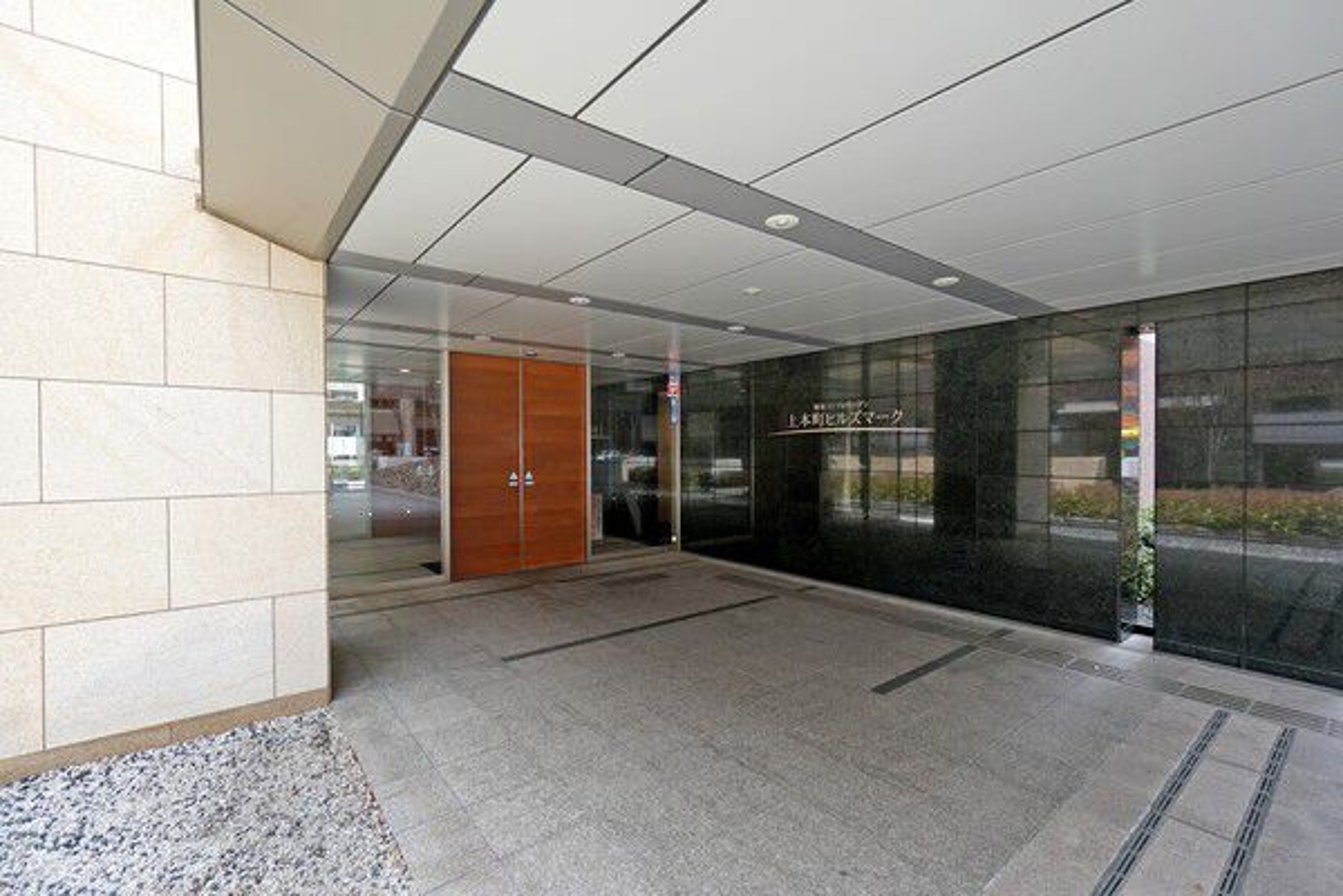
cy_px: 448
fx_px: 560
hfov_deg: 100.4
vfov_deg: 77.3
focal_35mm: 15
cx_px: 672
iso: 100
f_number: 4.5
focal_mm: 10
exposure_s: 1/60
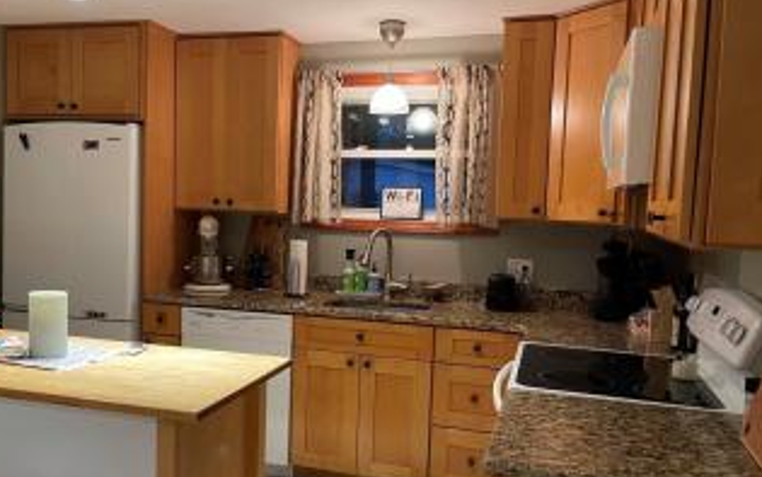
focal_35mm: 35
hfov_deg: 54.8
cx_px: 298
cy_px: 269
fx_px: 727
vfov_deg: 36.2
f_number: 1.6
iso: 250
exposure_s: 1/60
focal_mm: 5.1
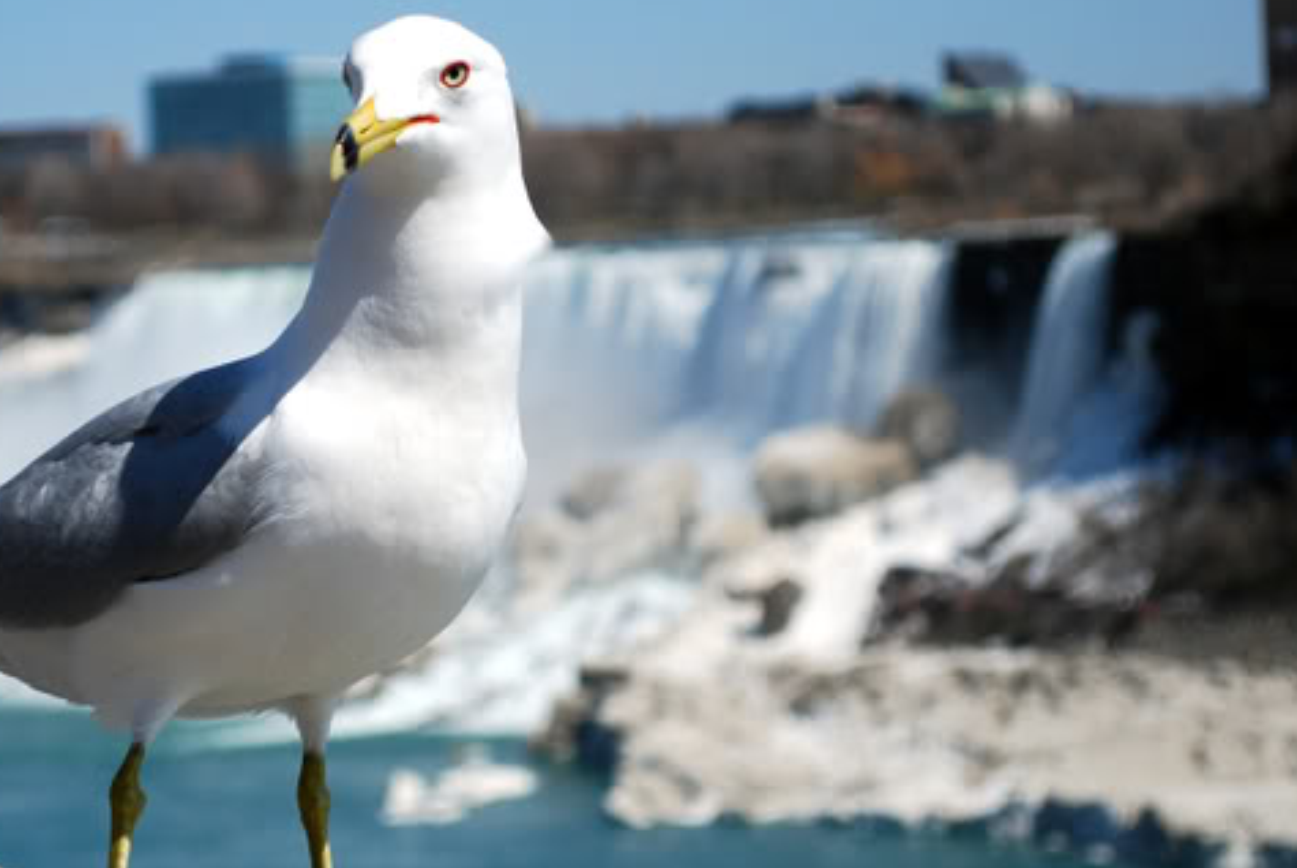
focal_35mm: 139
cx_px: 352
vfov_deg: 9.9
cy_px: 469
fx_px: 5008
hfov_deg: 14.7
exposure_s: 1/1000
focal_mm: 55
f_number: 5.6
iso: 140
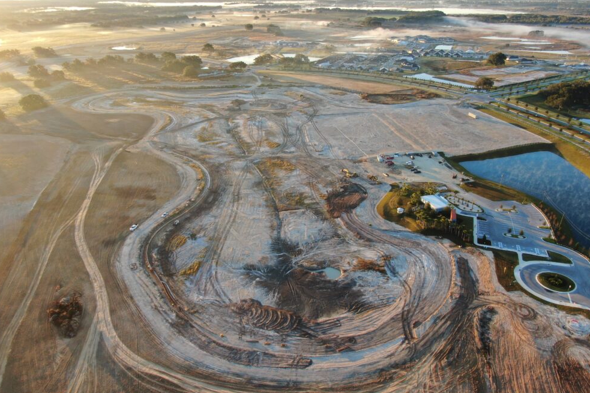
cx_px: 290
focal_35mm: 26
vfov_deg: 49.5
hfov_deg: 69.4
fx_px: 426
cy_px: 190
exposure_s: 1/160
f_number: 2.8
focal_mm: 4.39
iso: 100
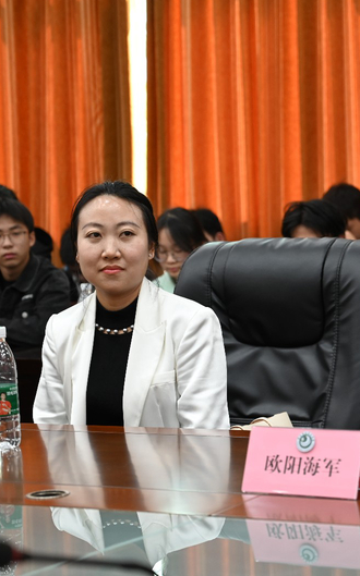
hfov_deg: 12.0
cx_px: 324
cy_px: 286
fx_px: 1698
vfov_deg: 19.3
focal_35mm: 108
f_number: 4
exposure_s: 1/80
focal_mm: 70
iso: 800
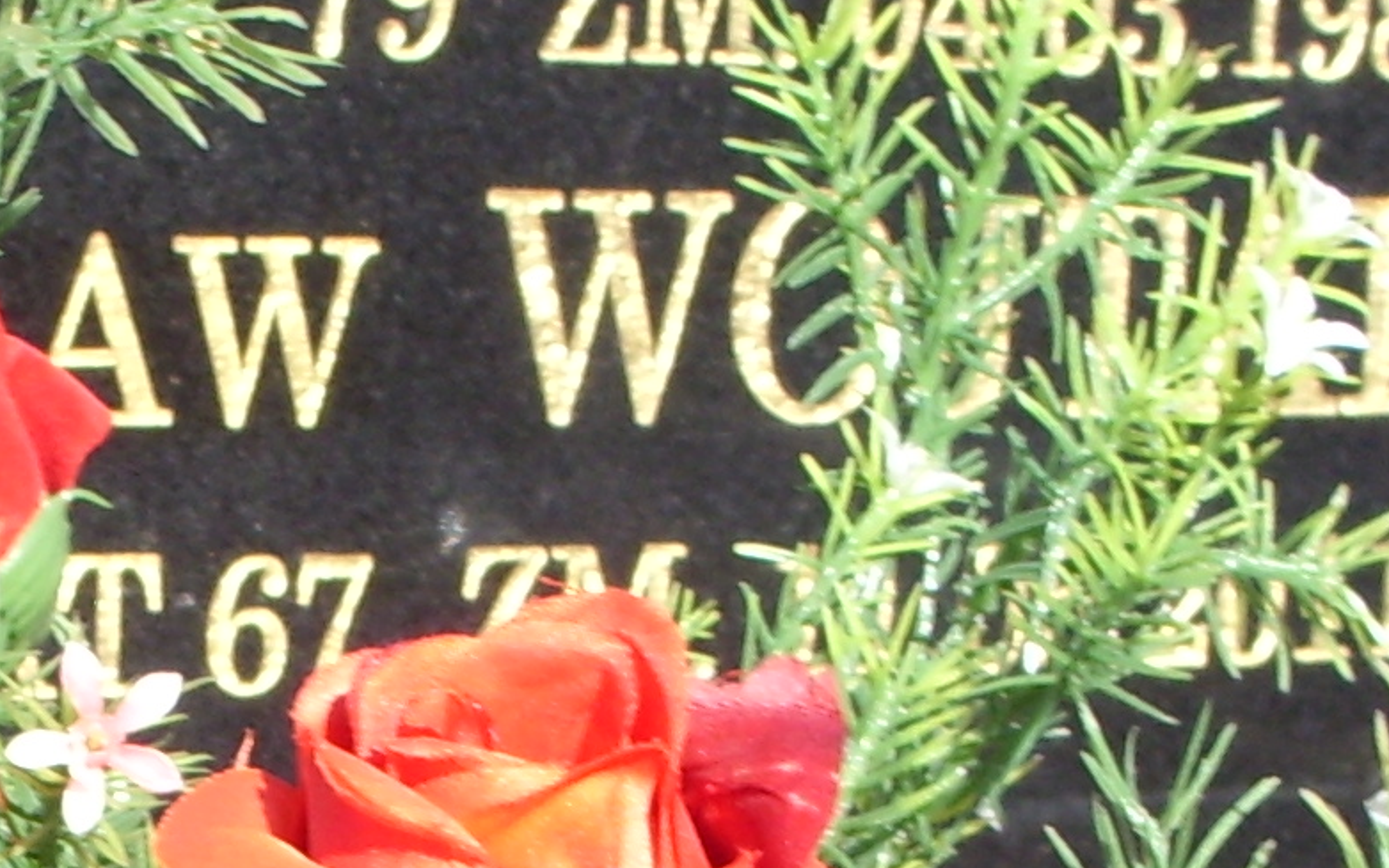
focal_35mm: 188
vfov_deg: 6.9
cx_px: -4
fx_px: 7118
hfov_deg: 11.0
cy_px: 1228
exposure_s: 1/201
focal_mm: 6.3
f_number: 4.9
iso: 50
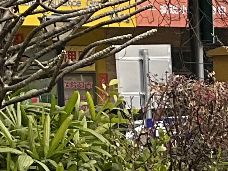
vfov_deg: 2.7
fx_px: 3550
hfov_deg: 3.6
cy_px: 529
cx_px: 695
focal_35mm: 539
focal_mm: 9
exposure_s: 1/121
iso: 25
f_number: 2.8
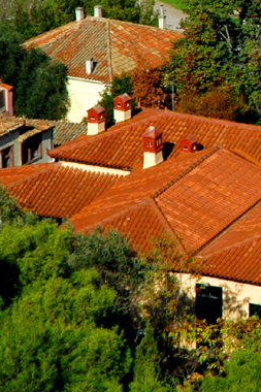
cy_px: 8
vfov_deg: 5.7
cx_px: 436
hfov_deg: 3.8
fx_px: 3907
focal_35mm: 359
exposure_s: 1/2000
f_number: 4.5
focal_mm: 70
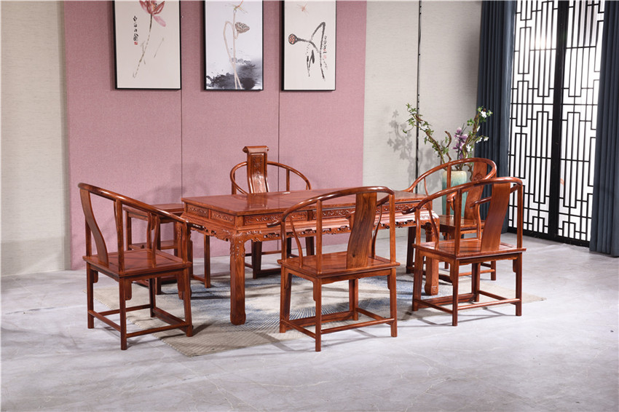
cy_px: 206
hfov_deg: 38.2
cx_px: 310
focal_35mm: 52
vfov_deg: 26.0
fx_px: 894
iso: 125
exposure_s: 1/125
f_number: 13
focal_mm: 52
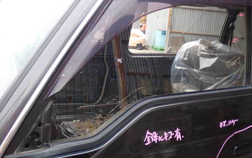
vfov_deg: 28.6
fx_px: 309
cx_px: 140
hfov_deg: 44.3
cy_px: 65
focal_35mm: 45
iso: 200
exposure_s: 1/40
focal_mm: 6.83
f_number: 2.7
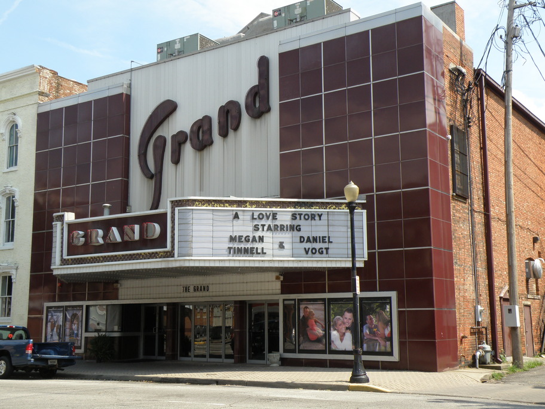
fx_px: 708
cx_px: 272
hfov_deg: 42.1
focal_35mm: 45
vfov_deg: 32.2
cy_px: 204
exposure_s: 1/200
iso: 64
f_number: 5.6
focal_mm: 8.06
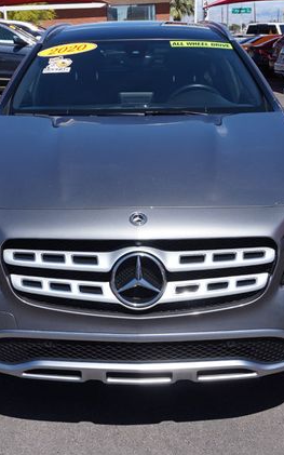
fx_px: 604
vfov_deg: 41.2
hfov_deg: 26.4
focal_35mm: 49
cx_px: 118
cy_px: 228
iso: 100
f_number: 9
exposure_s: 1/250
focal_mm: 21
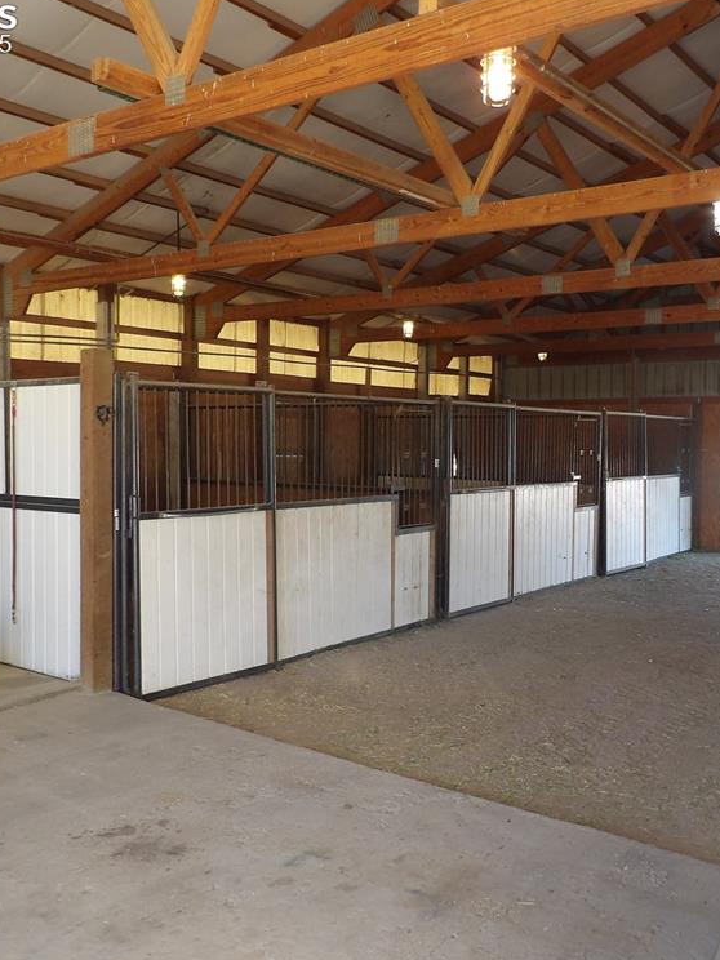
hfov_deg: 42.8
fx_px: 915
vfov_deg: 55.4
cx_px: 419
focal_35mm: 33
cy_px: 477
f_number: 3.2
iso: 100
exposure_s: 1/45
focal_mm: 4.3
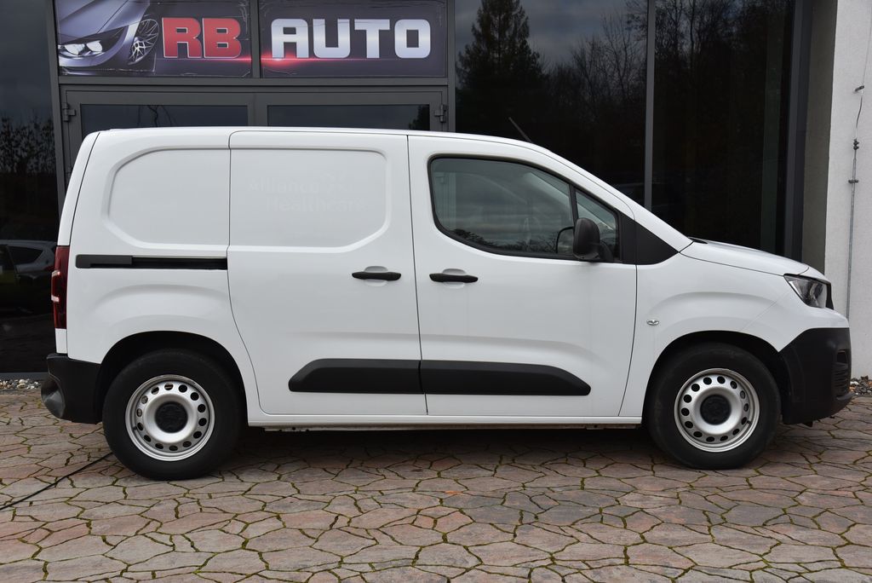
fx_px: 921
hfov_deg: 50.7
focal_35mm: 38
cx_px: 436
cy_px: 292
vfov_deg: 35.1
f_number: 8
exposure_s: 1/250
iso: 500
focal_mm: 38
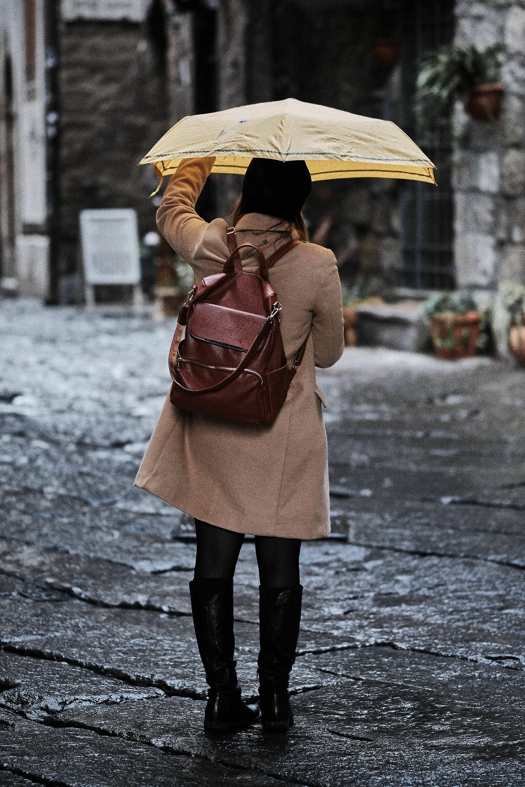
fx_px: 2953
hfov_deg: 10.2
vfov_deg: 15.2
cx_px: 262
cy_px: 394
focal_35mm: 135
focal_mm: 90
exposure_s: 1/200
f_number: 2
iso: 500
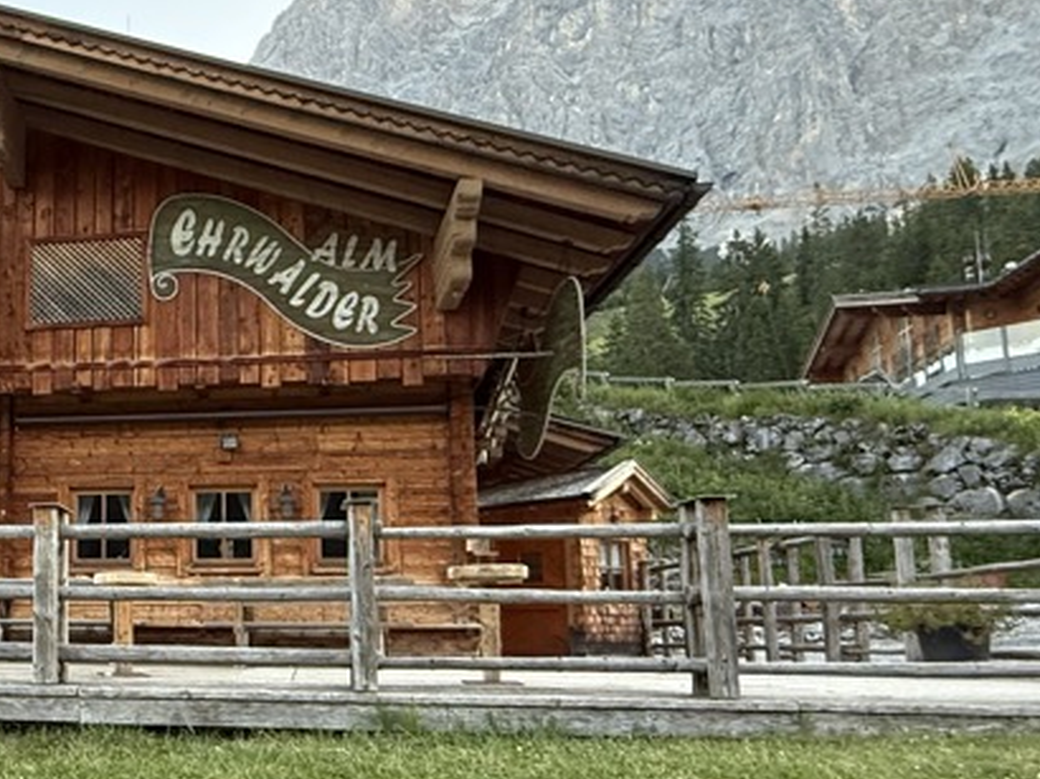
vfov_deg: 40.3
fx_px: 1051
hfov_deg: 46.9
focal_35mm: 35
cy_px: 497
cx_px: 86
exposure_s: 1/95
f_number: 2.2
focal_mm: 2.22
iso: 320
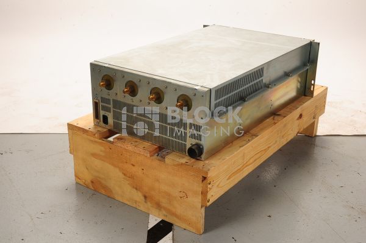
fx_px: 508
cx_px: 183
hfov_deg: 39.6
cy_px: 122
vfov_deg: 26.9
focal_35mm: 50
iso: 320
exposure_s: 1/160
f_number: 14
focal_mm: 50
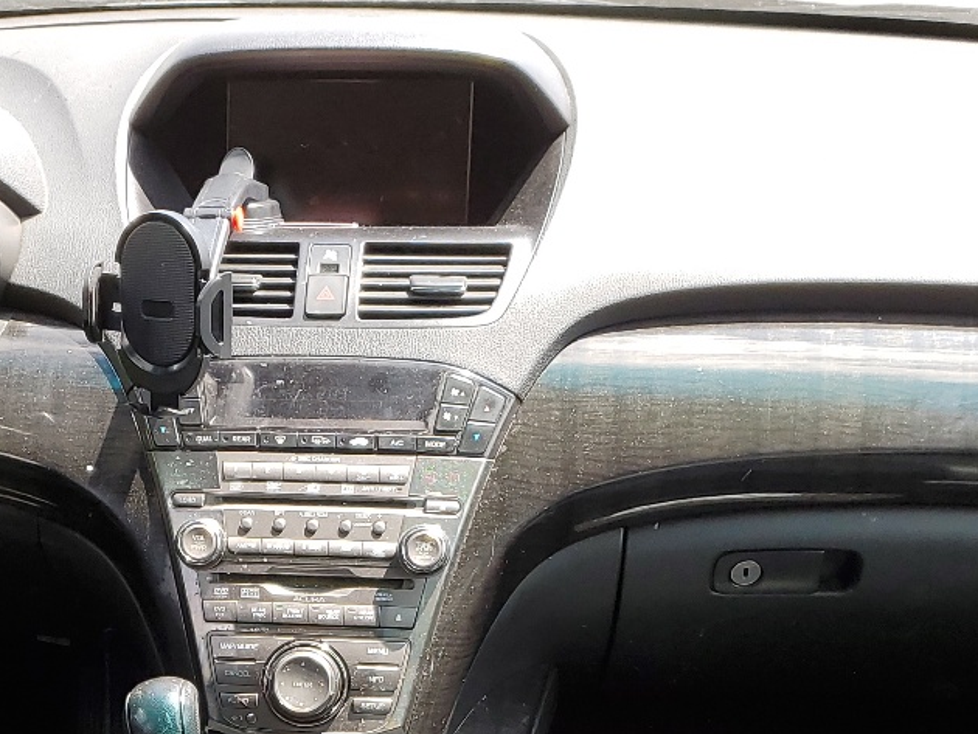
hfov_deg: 28.9
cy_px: 903
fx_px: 1865
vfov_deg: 20.7
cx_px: 242
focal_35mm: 66
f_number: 1.5
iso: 50
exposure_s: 1/345
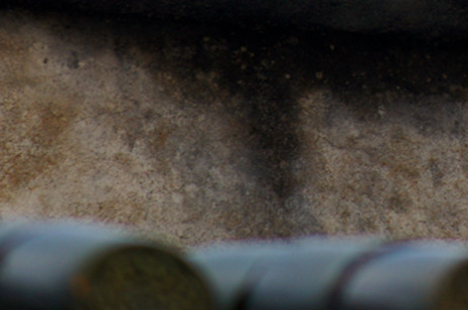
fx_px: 7537
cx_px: 269
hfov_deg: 3.6
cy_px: 25
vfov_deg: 2.4
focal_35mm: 581
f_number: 5.6
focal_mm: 200
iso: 125
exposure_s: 1/320
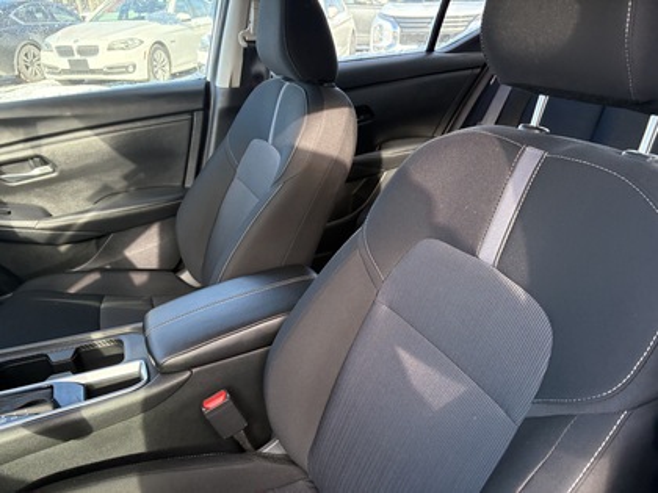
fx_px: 494
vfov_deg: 53.1
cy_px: 246
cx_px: 329
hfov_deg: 67.3
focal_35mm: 26
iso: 125
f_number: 1.6
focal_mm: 5.96
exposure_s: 1/214
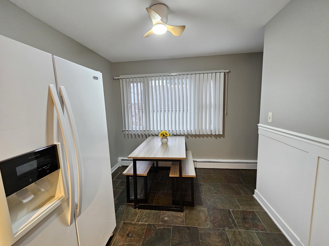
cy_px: 123
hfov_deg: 106.2
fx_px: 124
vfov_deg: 89.9
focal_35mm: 13
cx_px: 164
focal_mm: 2.2
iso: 500
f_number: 2.2
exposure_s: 1/30
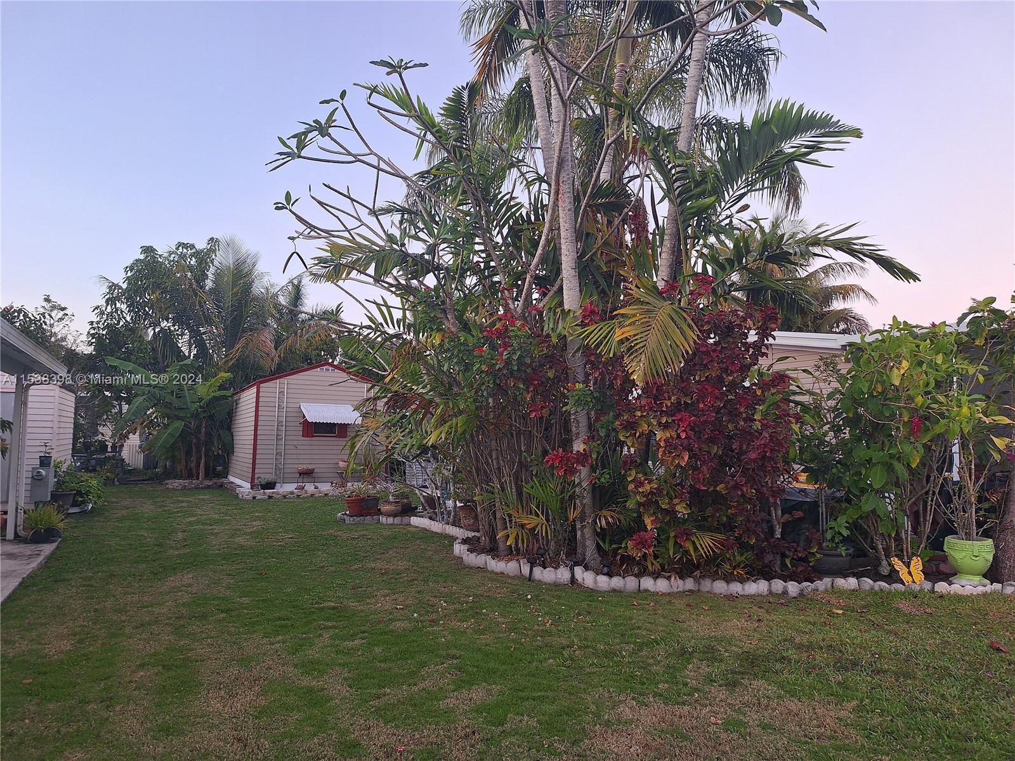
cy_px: 380
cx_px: 508
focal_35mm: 23
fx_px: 674
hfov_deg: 73.9
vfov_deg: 58.9
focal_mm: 5.54
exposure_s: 1/60
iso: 64
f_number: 1.8
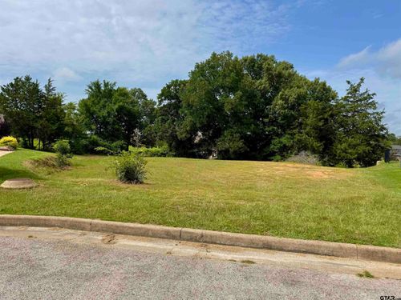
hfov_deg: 71.6
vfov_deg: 56.8
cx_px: 200
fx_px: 278
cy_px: 150
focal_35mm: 24
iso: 80
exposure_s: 1/5814
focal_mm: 6.76
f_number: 1.78
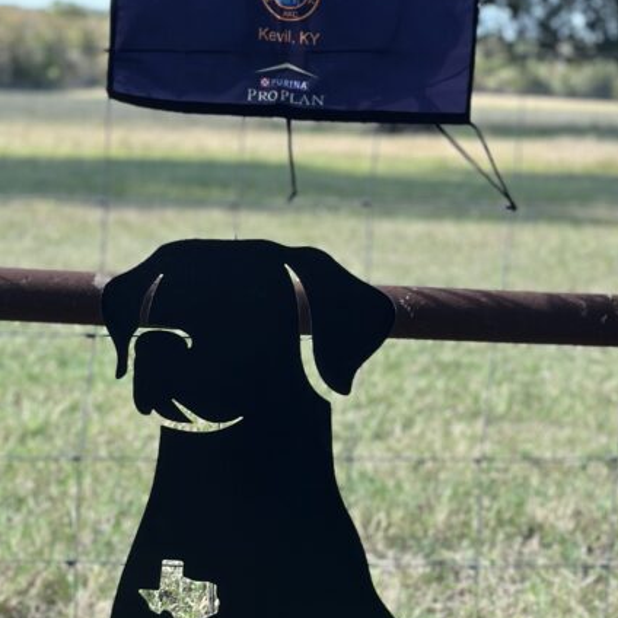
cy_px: 466
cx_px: 332
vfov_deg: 16.0
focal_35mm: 108
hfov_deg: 16.1
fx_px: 2181
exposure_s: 1/1030
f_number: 1.78
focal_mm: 6.86
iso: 80
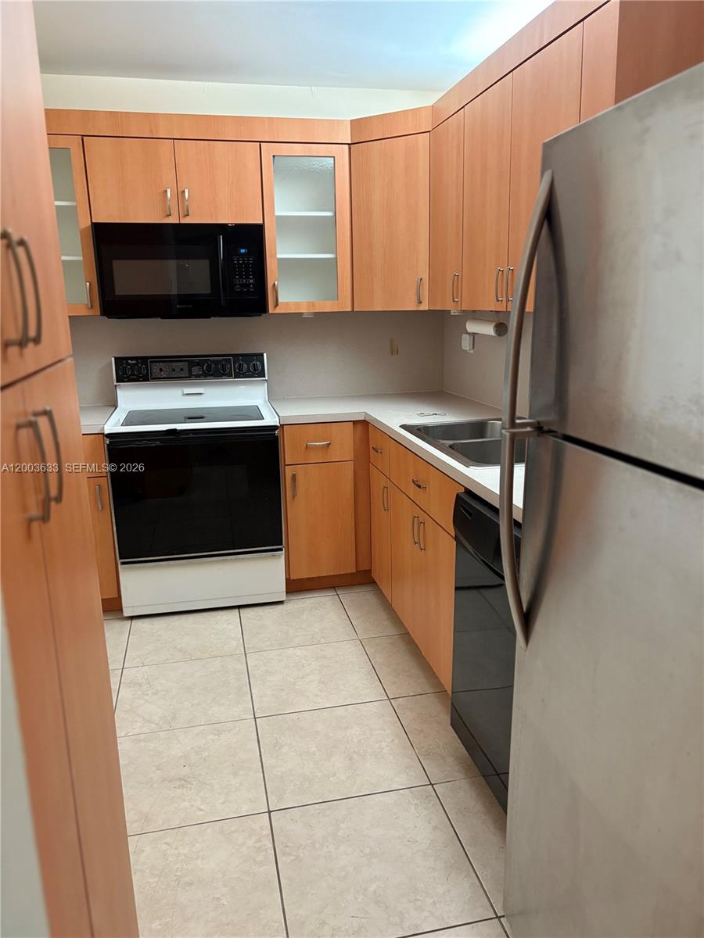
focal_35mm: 26
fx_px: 705
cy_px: 469
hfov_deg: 53.1
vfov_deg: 67.3
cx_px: 352
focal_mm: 5.96
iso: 250
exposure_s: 1/60
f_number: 1.6
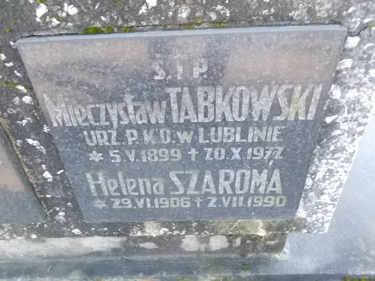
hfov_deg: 67.3
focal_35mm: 26
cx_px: 188
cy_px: 140
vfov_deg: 53.1
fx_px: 282
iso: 400
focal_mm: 4.6
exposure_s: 1/60
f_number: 3.2
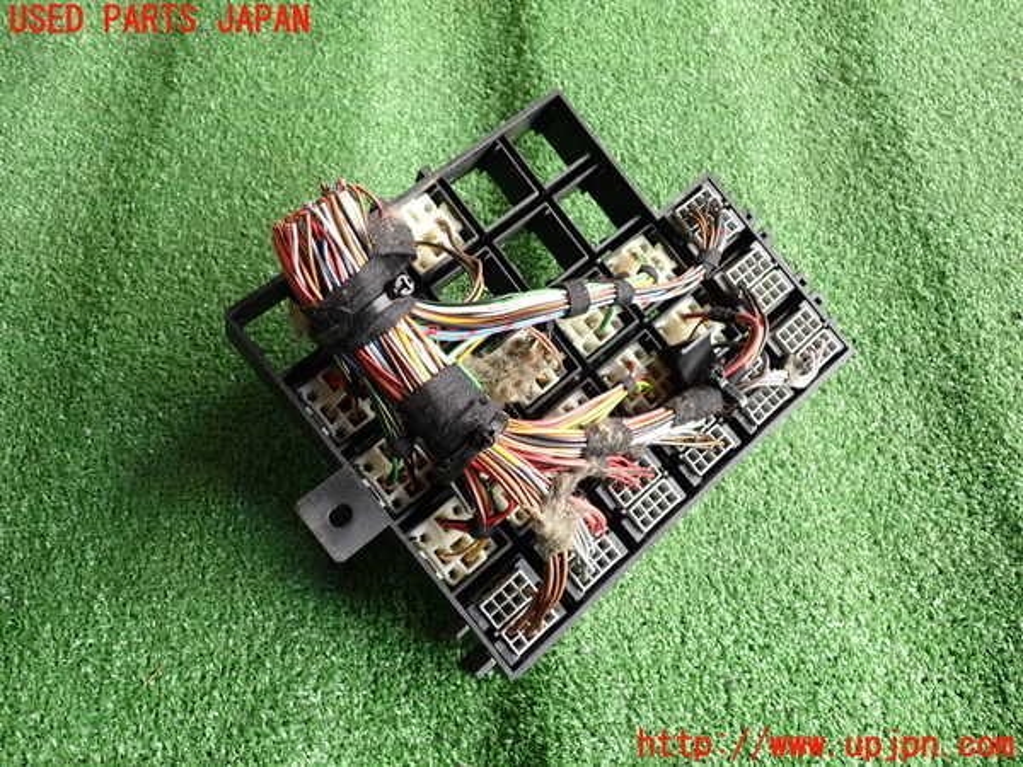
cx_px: 512
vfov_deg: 46.8
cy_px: 384
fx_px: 887
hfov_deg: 60.0
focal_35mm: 30
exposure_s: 1/30
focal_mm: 5.4
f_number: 2.3
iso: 250
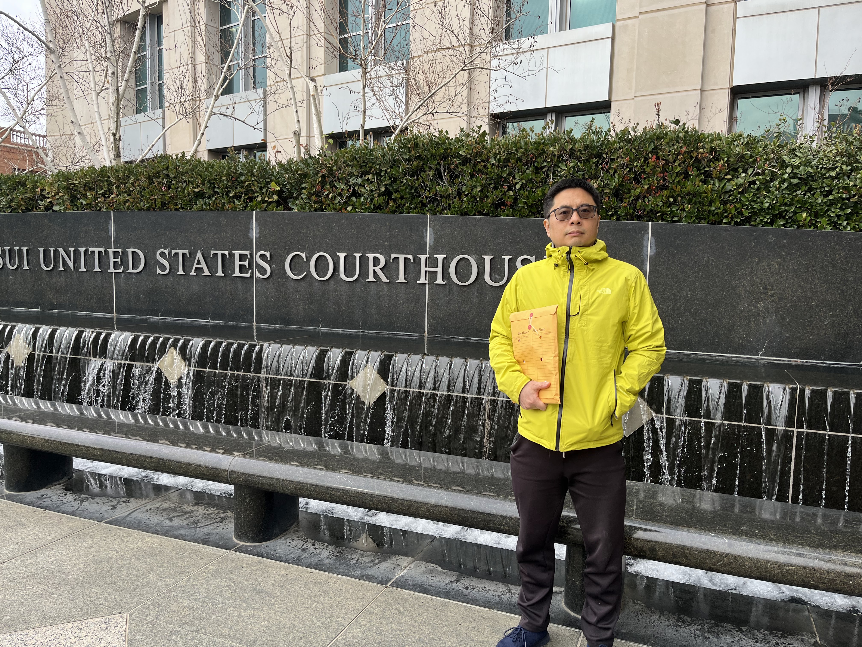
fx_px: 647
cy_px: 324
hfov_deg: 67.3
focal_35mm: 26
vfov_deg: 53.1
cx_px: 431
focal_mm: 5.1
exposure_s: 1/307
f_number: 1.6
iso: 50
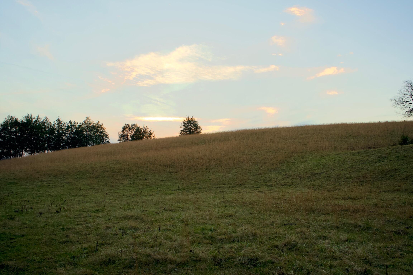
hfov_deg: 60.3
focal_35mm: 31
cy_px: 138
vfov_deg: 42.3
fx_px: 356
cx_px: 206
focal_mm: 31
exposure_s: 1/250
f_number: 5.6
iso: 800
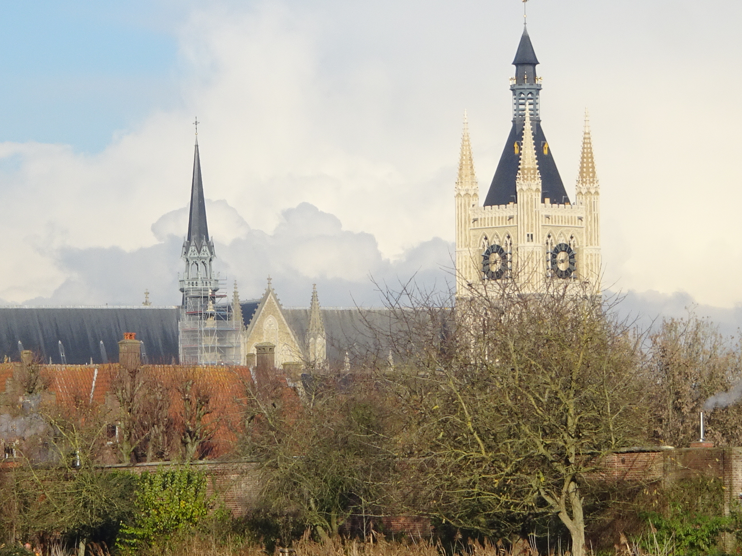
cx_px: 281
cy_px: 395
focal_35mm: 252
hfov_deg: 7.9
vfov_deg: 5.9
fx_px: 5401
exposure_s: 1/400
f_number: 5.6
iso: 80
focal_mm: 23.11
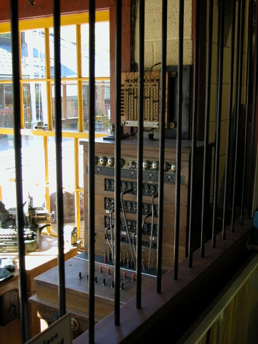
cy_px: 172
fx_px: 447
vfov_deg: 42.1
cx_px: 129
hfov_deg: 32.2
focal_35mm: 45
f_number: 3.3
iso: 100
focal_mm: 11.4
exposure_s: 1/54.3
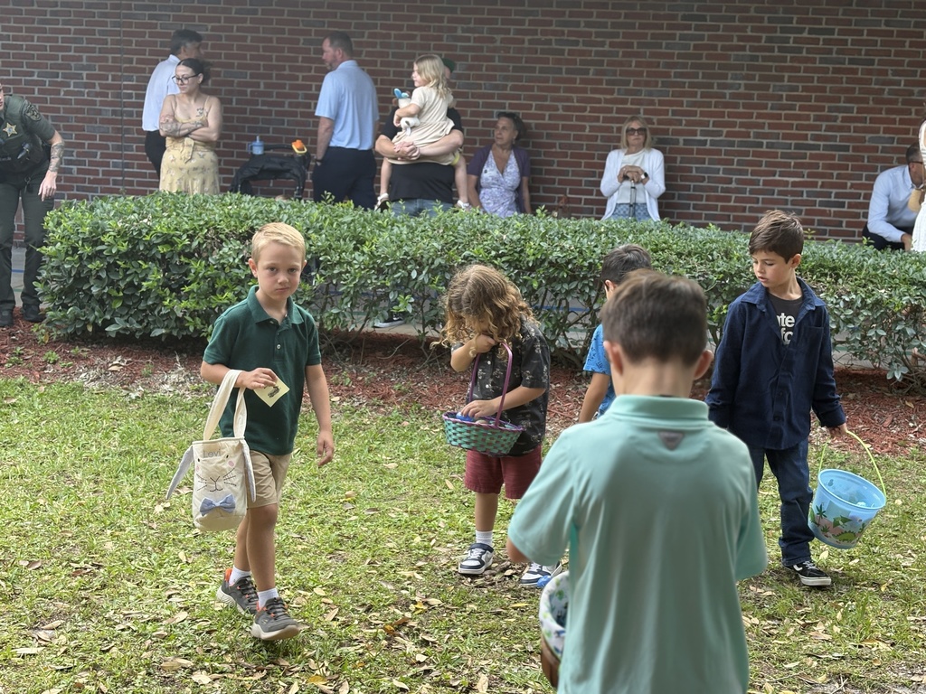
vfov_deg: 28.0
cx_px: 463
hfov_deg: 36.8
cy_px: 347
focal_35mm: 52
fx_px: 1391
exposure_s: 1/188
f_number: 1.6
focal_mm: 5.96
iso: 40
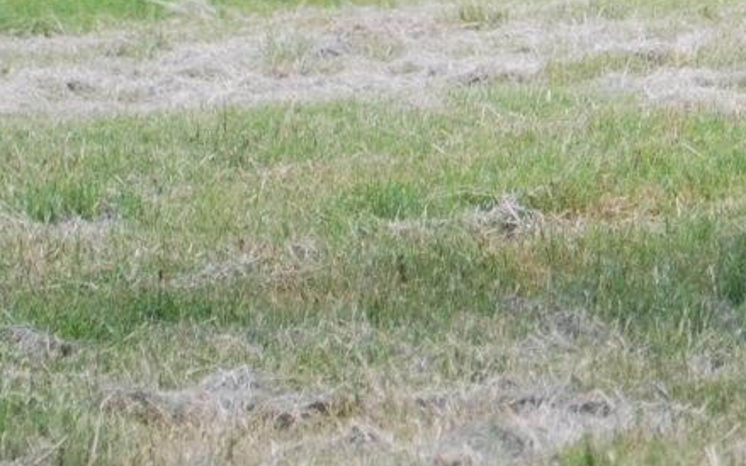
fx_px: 9613
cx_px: 1562
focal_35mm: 473
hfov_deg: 4.4
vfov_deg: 2.8
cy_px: -158
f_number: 4
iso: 100
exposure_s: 1/500
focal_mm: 70
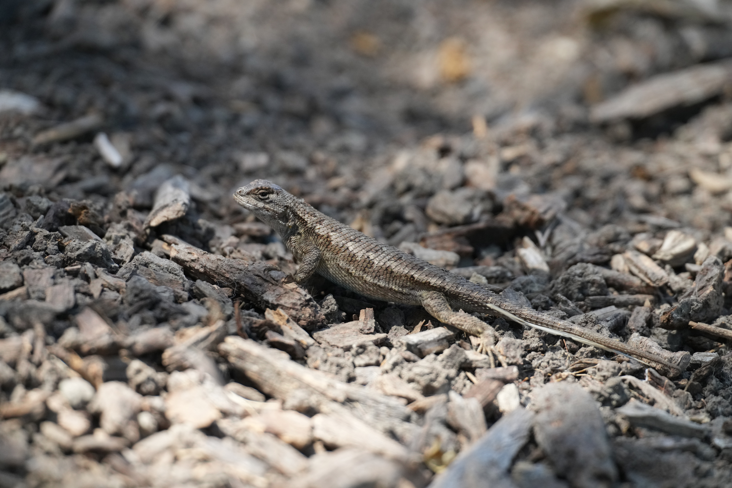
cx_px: 366
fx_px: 12199
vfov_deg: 2.3
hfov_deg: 3.4
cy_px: 244
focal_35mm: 600
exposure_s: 1/2000
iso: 2000
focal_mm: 600
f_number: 5.6
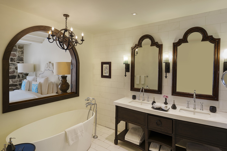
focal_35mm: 20
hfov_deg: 84.0
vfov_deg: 61.9
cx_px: 114
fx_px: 126
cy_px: 76
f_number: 10
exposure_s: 1
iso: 100
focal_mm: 20
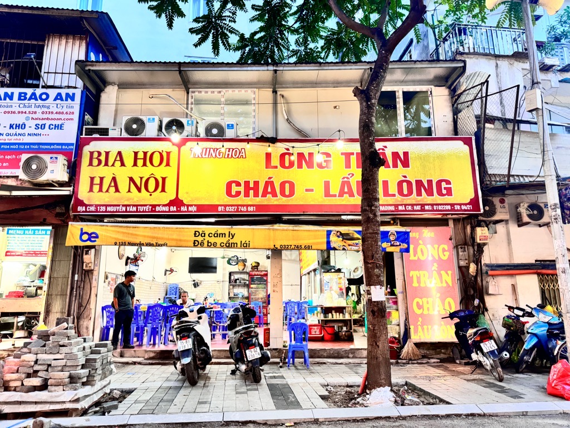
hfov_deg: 71.6
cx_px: 285
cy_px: 214
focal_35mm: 24
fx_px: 395
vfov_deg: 56.8
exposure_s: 1/33
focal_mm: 6.76
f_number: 1.78
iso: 640
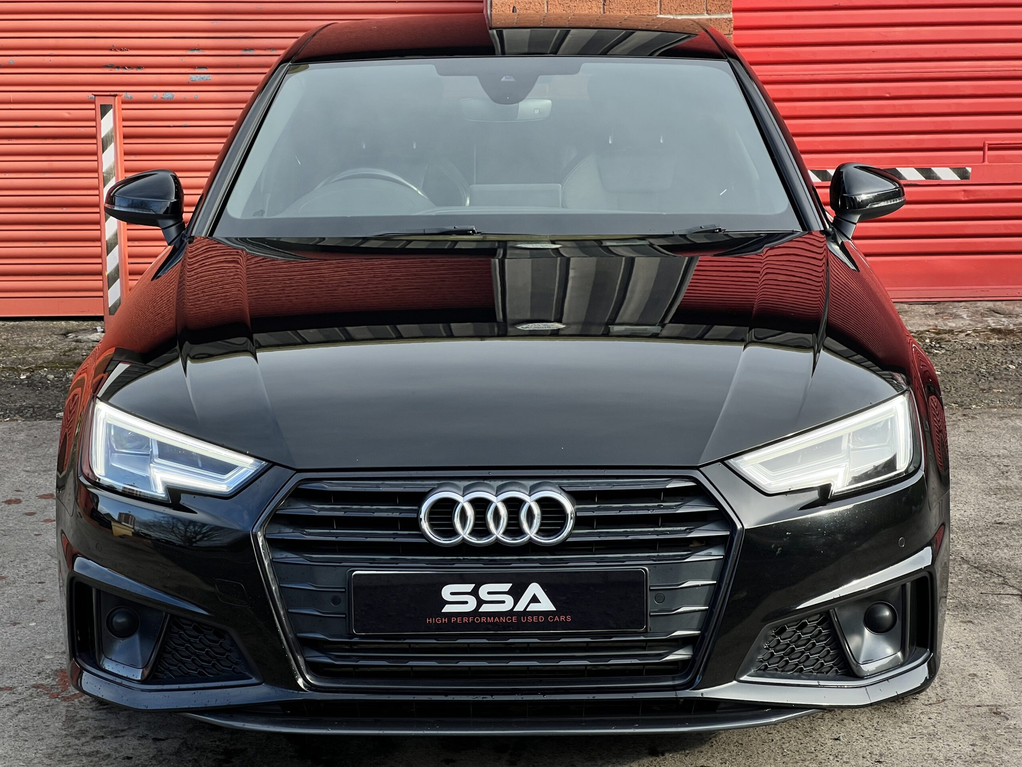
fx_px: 2273
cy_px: 384
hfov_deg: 25.3
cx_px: 511
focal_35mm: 77
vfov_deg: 19.1
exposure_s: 1/182
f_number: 2.8
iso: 32
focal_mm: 9
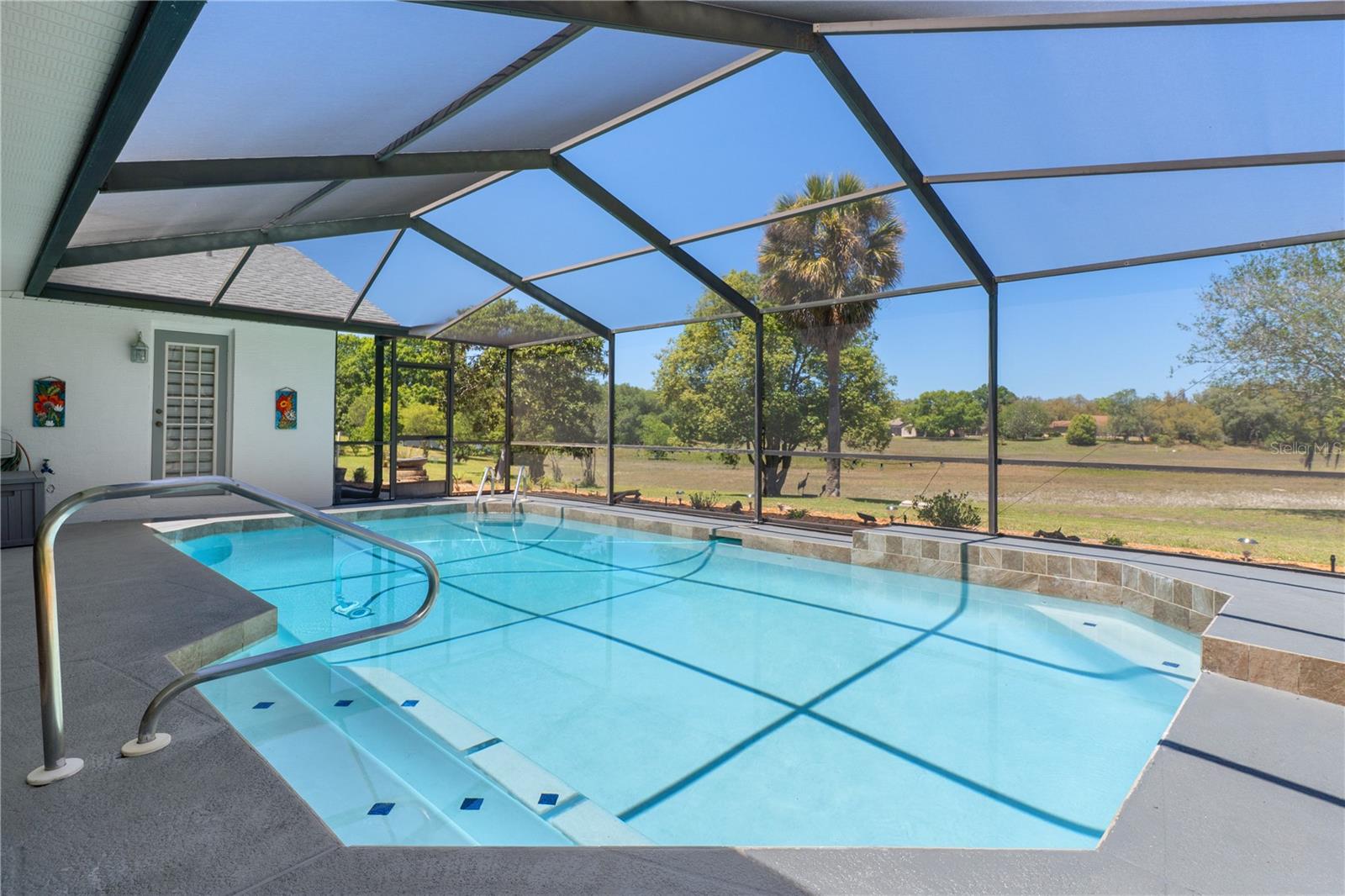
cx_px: 672
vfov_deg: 67.4
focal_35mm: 18
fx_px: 672
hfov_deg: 90.0
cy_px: 448
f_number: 8
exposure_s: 1/500
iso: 250
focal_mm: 12
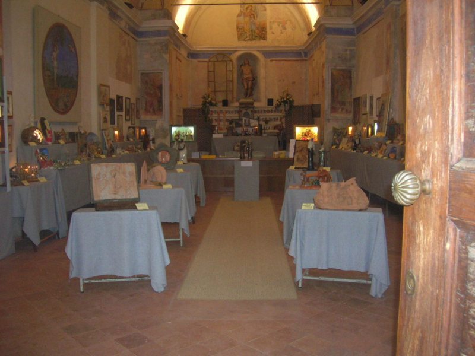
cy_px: 178
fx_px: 467
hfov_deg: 54.0
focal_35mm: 34
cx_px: 238
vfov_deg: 41.8
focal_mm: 5.7
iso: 194
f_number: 2.9
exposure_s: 1/60.1
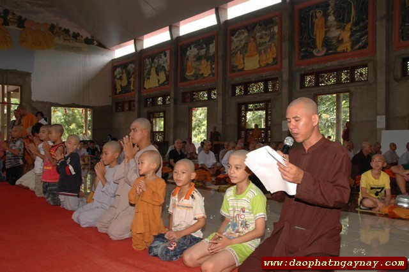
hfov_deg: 53.2
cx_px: 204
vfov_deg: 36.8
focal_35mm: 36
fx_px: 409
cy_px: 136
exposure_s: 1/160
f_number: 6.3
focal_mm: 24
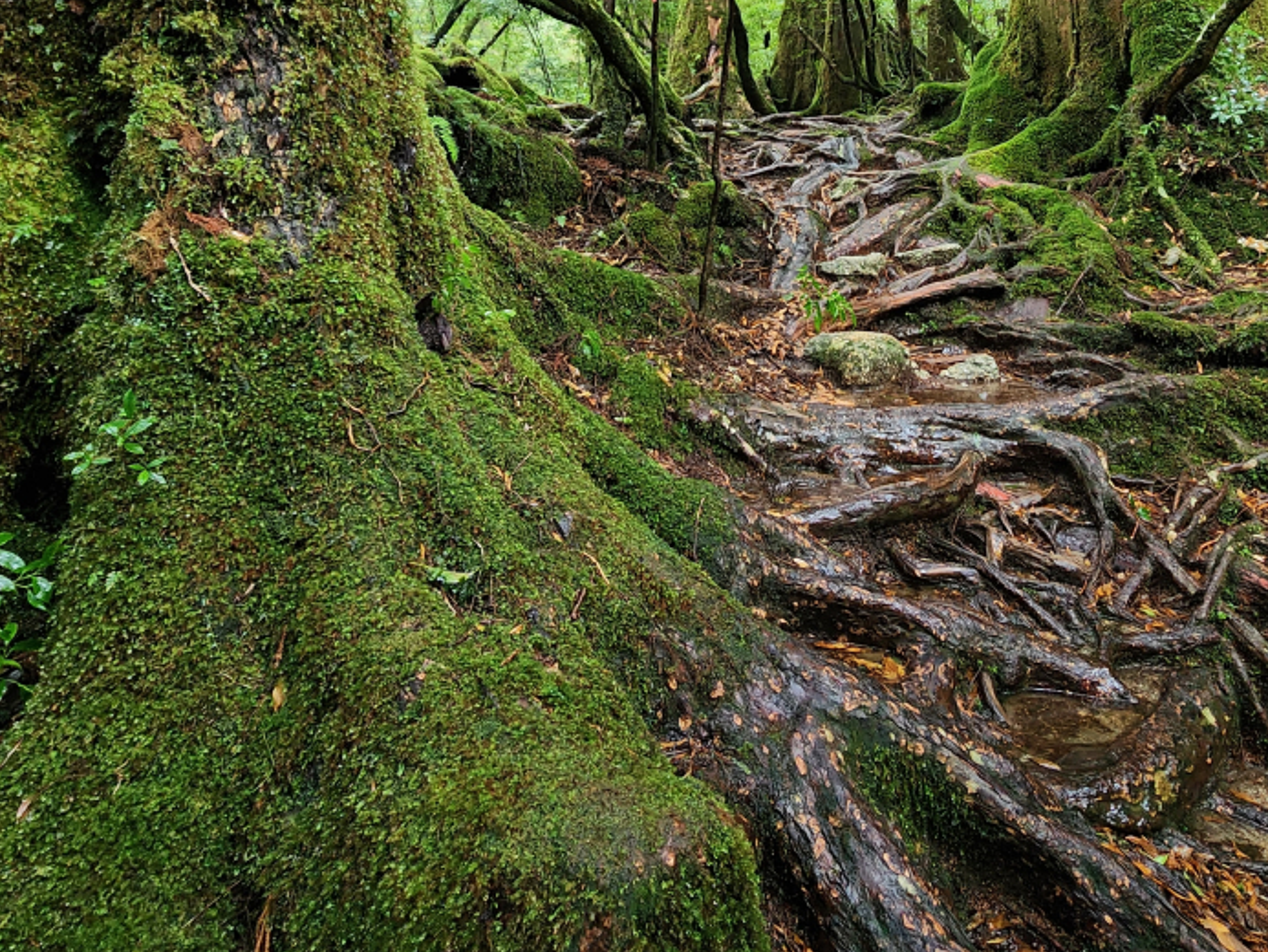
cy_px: 194
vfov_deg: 53.2
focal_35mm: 24
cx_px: 803
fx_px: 879
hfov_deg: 70.3
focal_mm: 2.2
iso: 200
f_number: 2.2
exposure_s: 1/60
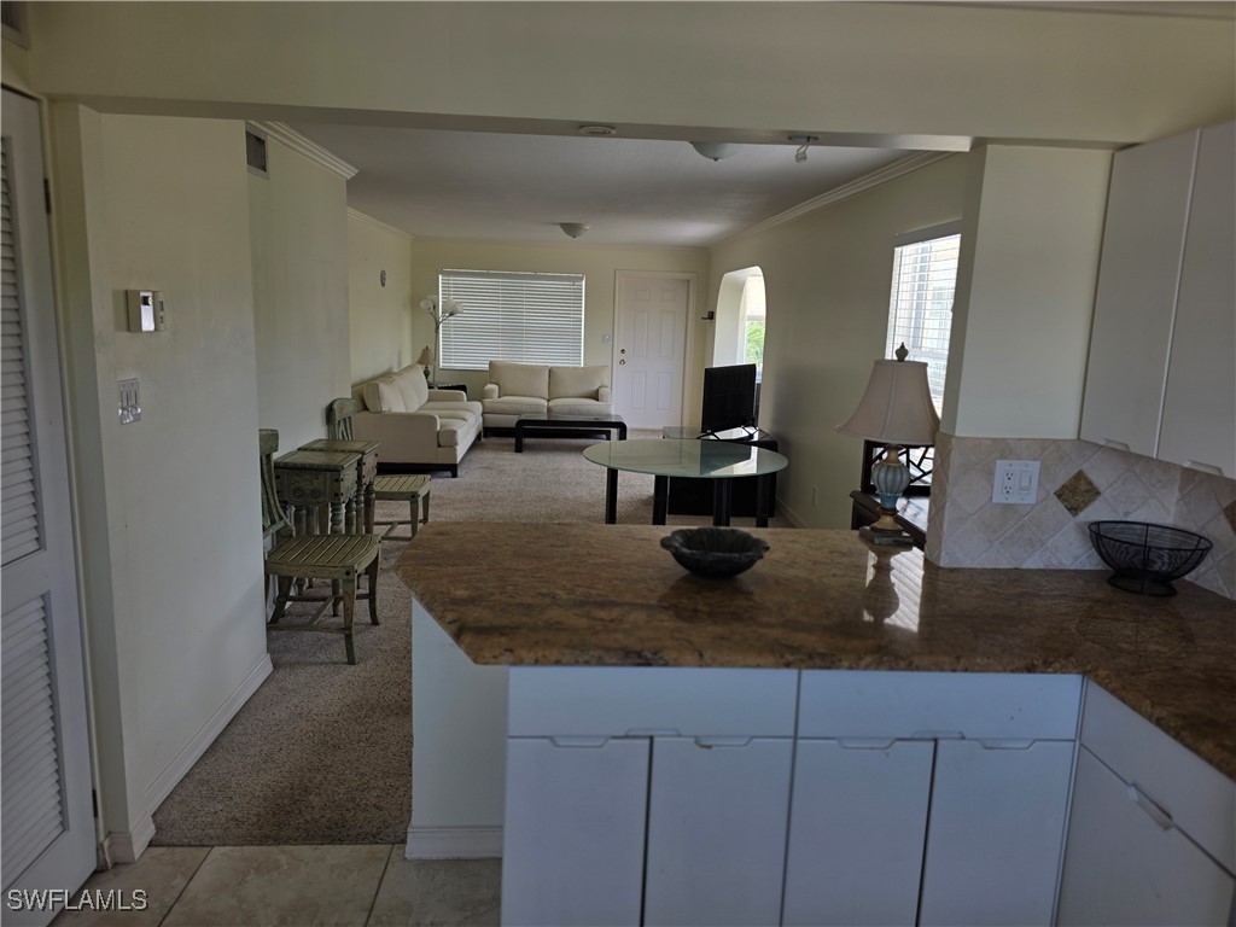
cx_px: 618
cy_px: 464
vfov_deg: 58.9
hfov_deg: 73.9
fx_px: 821
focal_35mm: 23
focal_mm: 6.3
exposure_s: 1/120
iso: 16
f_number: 1.7
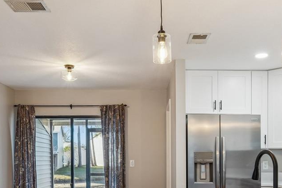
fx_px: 298
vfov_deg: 32.7
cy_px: 180
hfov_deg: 49.9
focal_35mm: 38
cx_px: 95
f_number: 7.1
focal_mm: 10
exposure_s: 1/8
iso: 100
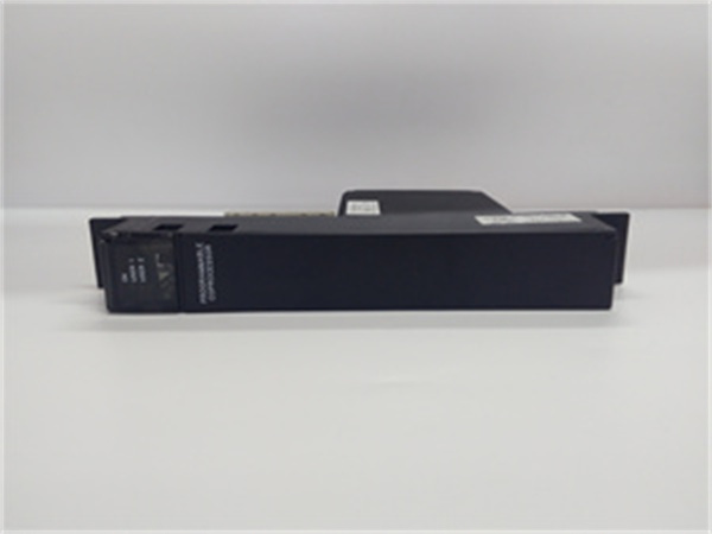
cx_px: 356
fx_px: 555
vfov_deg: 51.4
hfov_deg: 65.3
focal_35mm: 27
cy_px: 267
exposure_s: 1/33
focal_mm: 3.79
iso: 117
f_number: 2
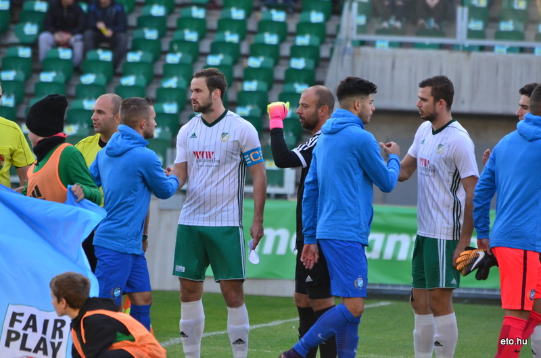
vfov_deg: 3.4
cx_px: 270
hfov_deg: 5.1
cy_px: 179
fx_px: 6074
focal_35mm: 405
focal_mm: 270
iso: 1100
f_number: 5.6
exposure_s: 1/800
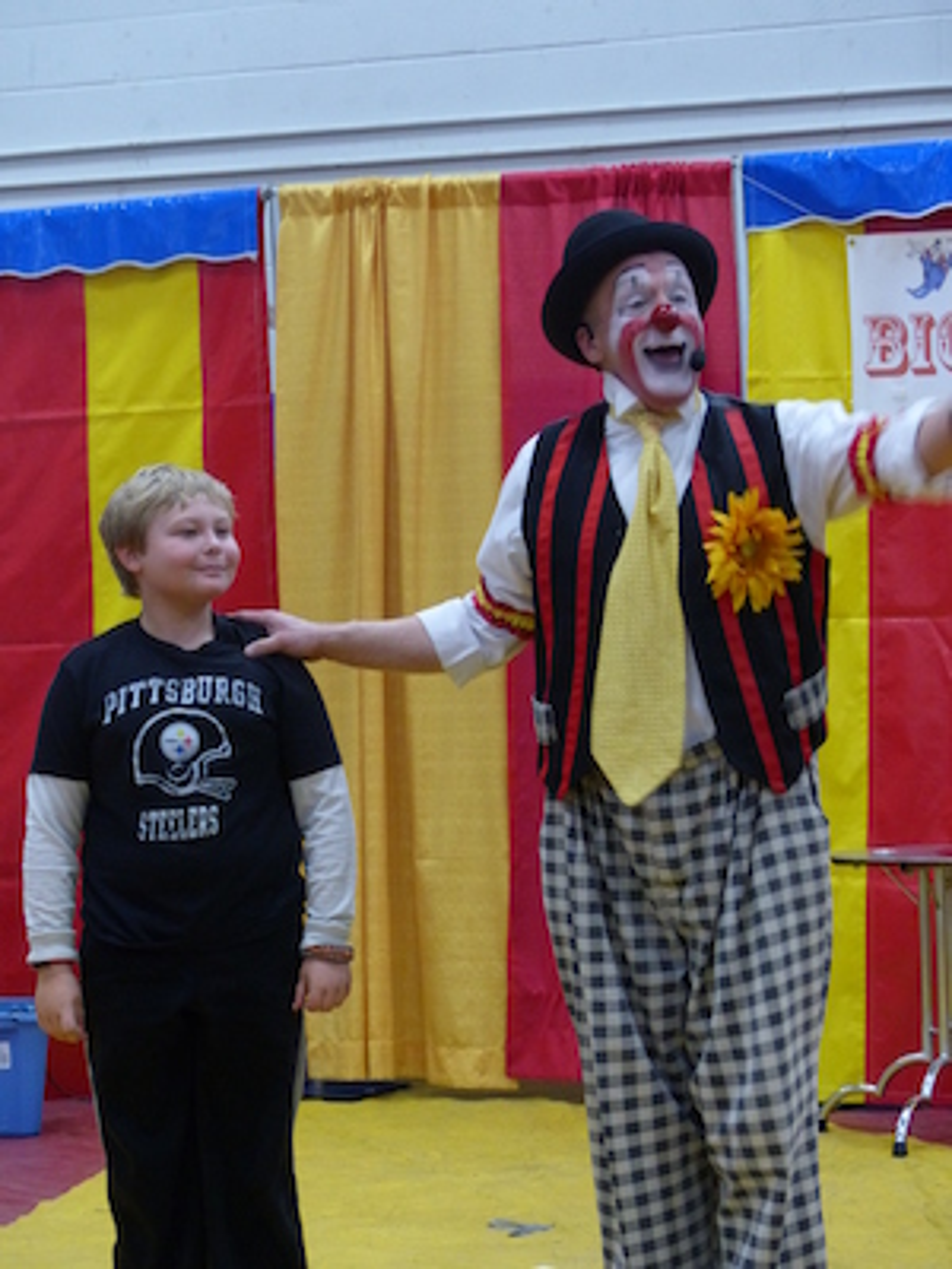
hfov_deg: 13.0
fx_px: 4180
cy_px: 634
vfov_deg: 17.3
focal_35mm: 114
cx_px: 476
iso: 400
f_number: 2.8
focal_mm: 20.5
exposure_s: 1/25
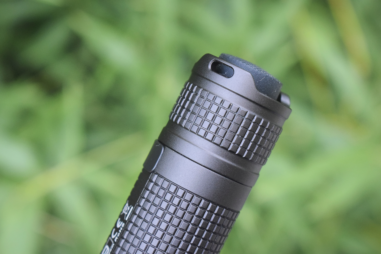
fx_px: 873
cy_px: 127
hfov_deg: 24.6
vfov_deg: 16.6
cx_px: 190
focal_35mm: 82
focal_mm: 55
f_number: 8
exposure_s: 1/250
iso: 3200
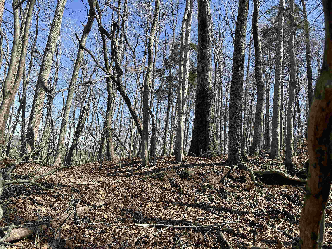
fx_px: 230
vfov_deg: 56.8
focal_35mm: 24
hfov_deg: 71.6
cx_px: 166
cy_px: 124
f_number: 1.78
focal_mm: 6.86
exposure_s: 1/1779
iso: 80
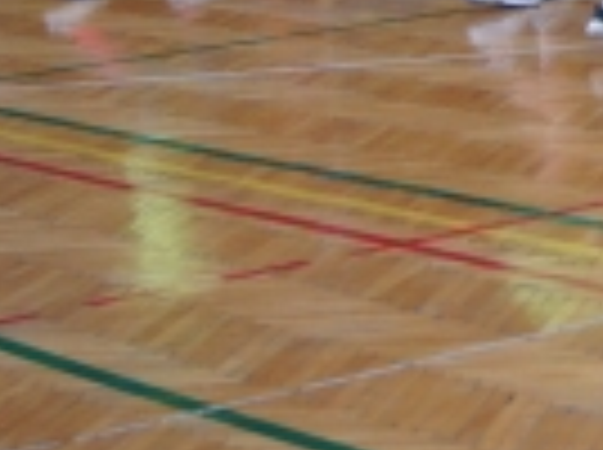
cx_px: 1197
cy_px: -218
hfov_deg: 10.1
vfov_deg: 8.0
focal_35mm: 181
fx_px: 3147
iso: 1000
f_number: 4.5
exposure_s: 1/125
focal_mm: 28
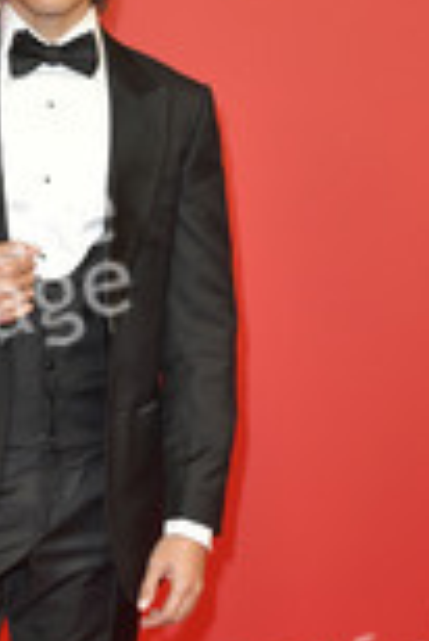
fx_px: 1480
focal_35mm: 83
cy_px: 499
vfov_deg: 24.1
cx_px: 37
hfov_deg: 16.3
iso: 1600
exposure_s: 1/250
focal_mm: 32
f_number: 6.3
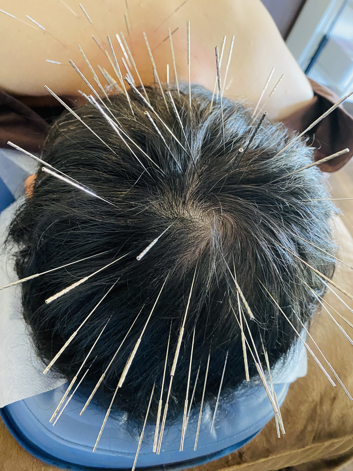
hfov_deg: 53.1
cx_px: 176
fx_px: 354
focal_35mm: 26
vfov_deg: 67.3
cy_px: 236
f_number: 1.8
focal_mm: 4.25
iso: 640
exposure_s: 1/34
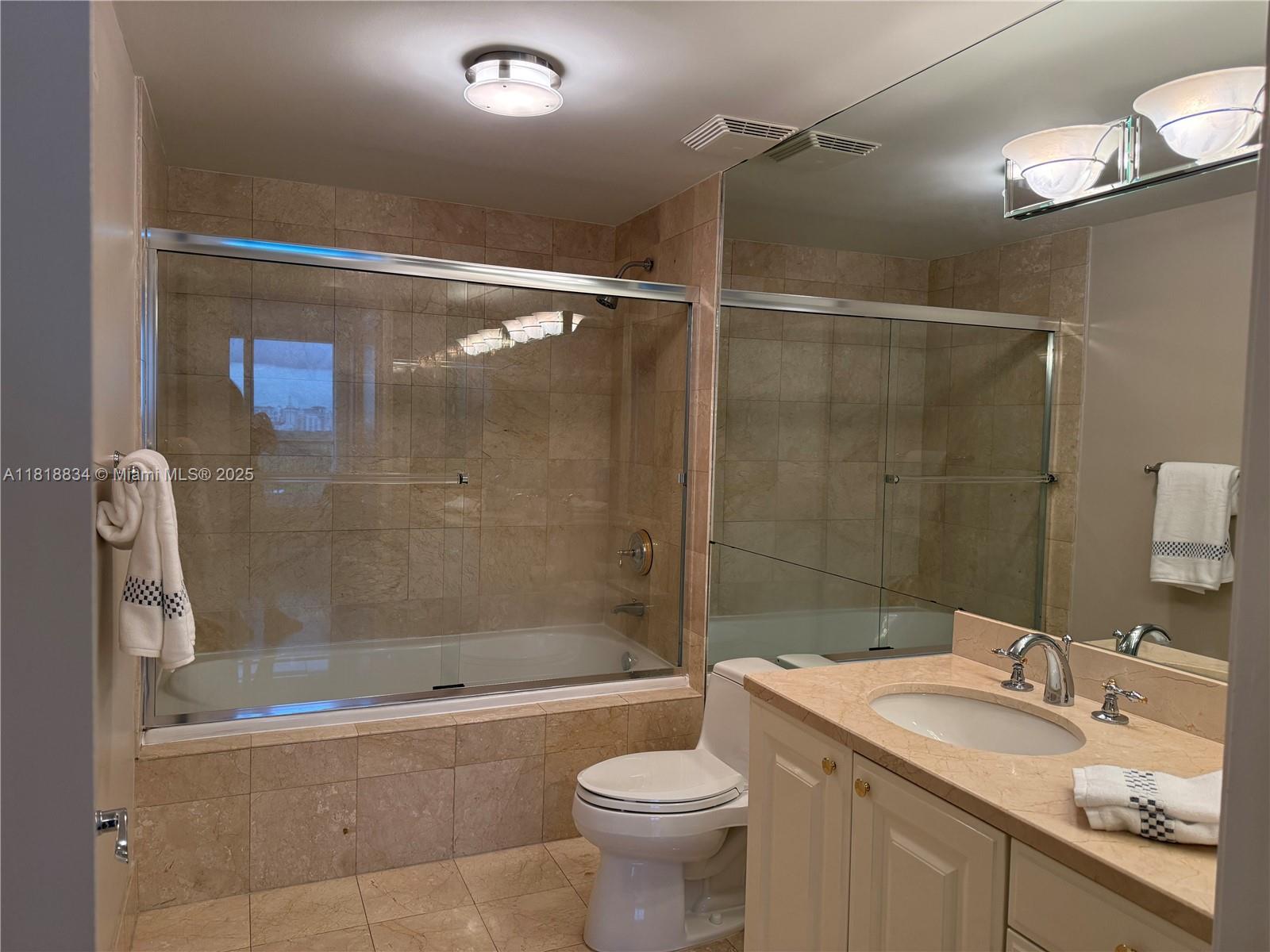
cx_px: 635
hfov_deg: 71.6
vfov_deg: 56.8
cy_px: 476
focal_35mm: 24
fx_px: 881
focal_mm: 6.76
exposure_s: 1/148
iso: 200
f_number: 1.78
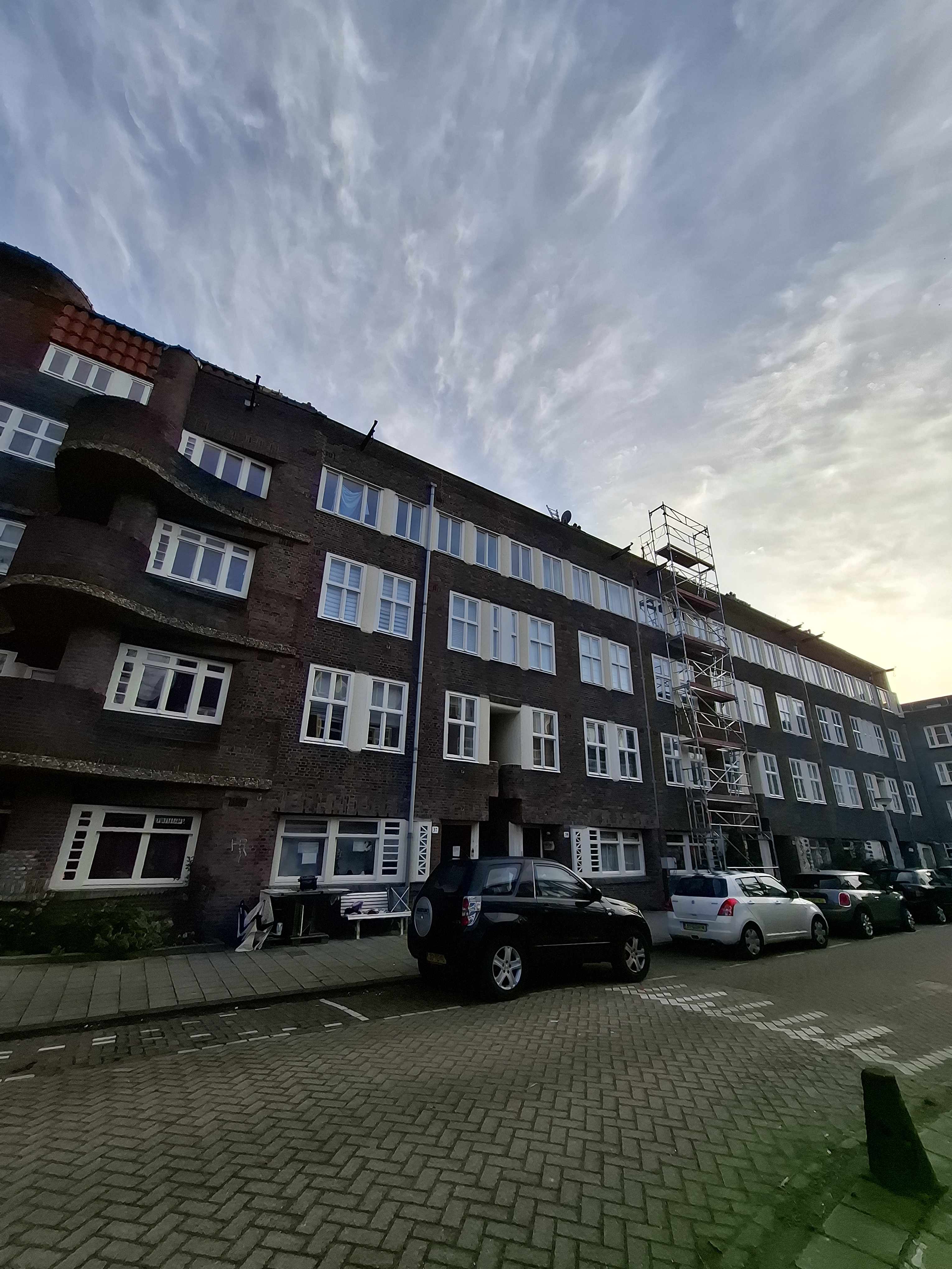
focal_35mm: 13
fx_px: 477
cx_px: 476
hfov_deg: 89.9
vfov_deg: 106.2
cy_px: 634
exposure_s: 1/1037
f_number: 2.2
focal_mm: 1.74
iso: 40
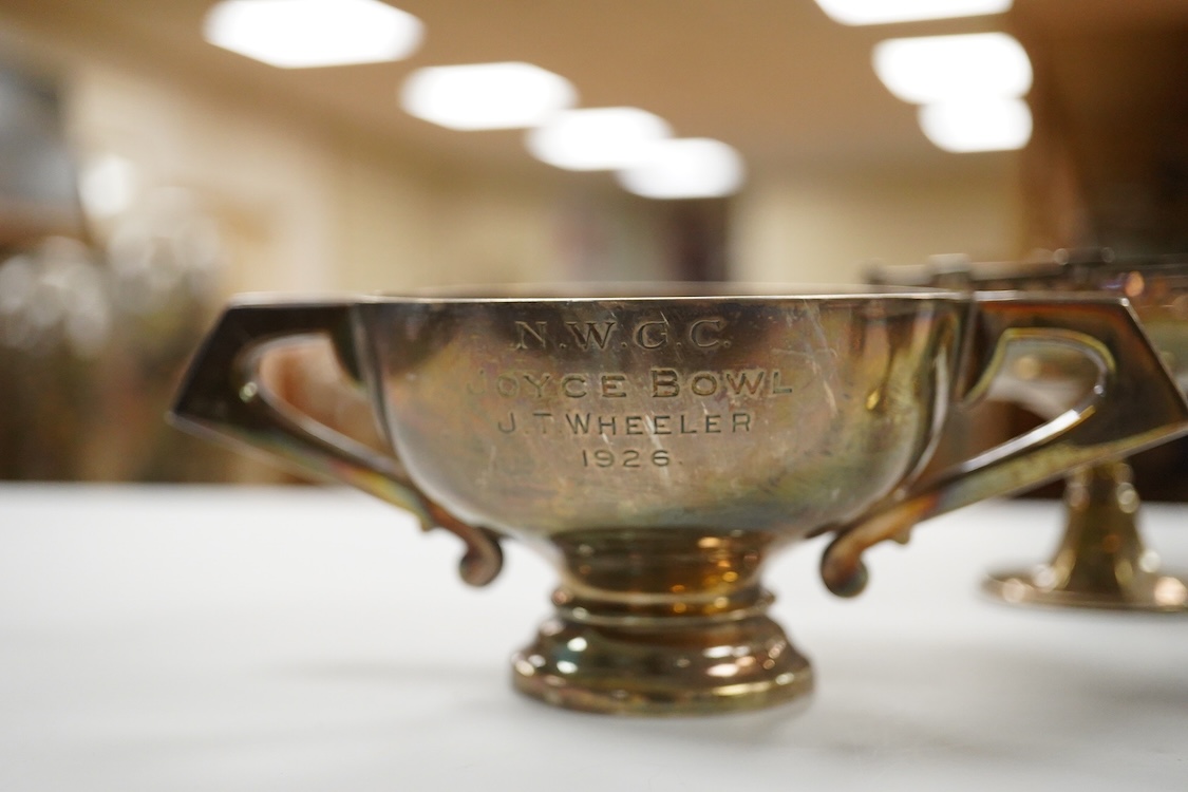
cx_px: 594
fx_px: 1485
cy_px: 396
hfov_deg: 43.6
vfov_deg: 29.9
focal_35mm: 45
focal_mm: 30
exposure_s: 1/500
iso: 2500
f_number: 3.5
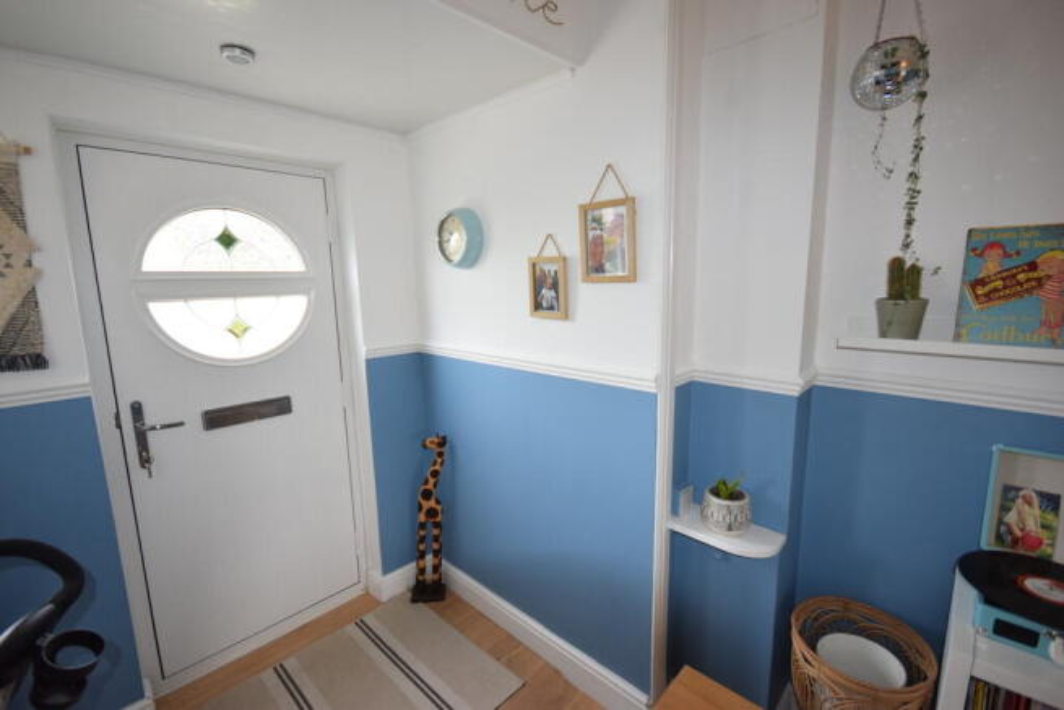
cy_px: 355
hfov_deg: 100.4
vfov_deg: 77.4
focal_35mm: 15
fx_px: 443
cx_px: 532
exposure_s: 1/100
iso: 800
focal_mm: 10
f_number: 5
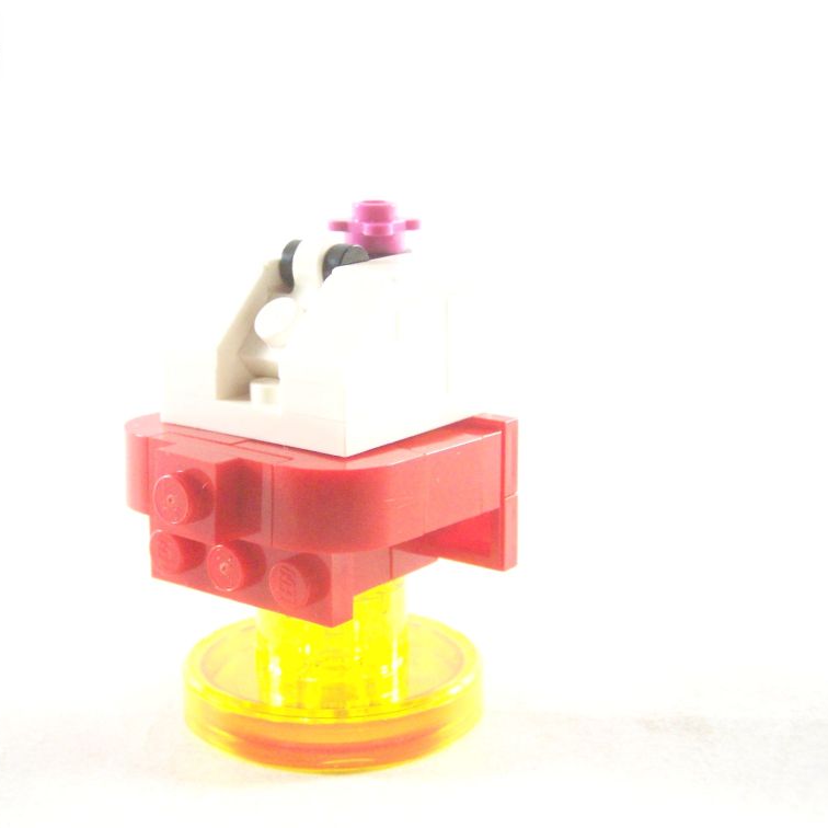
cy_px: 419
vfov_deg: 25.7
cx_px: 334
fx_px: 1813
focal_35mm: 67
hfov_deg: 25.7
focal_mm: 9.3
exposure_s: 1/60
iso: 400
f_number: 3.1
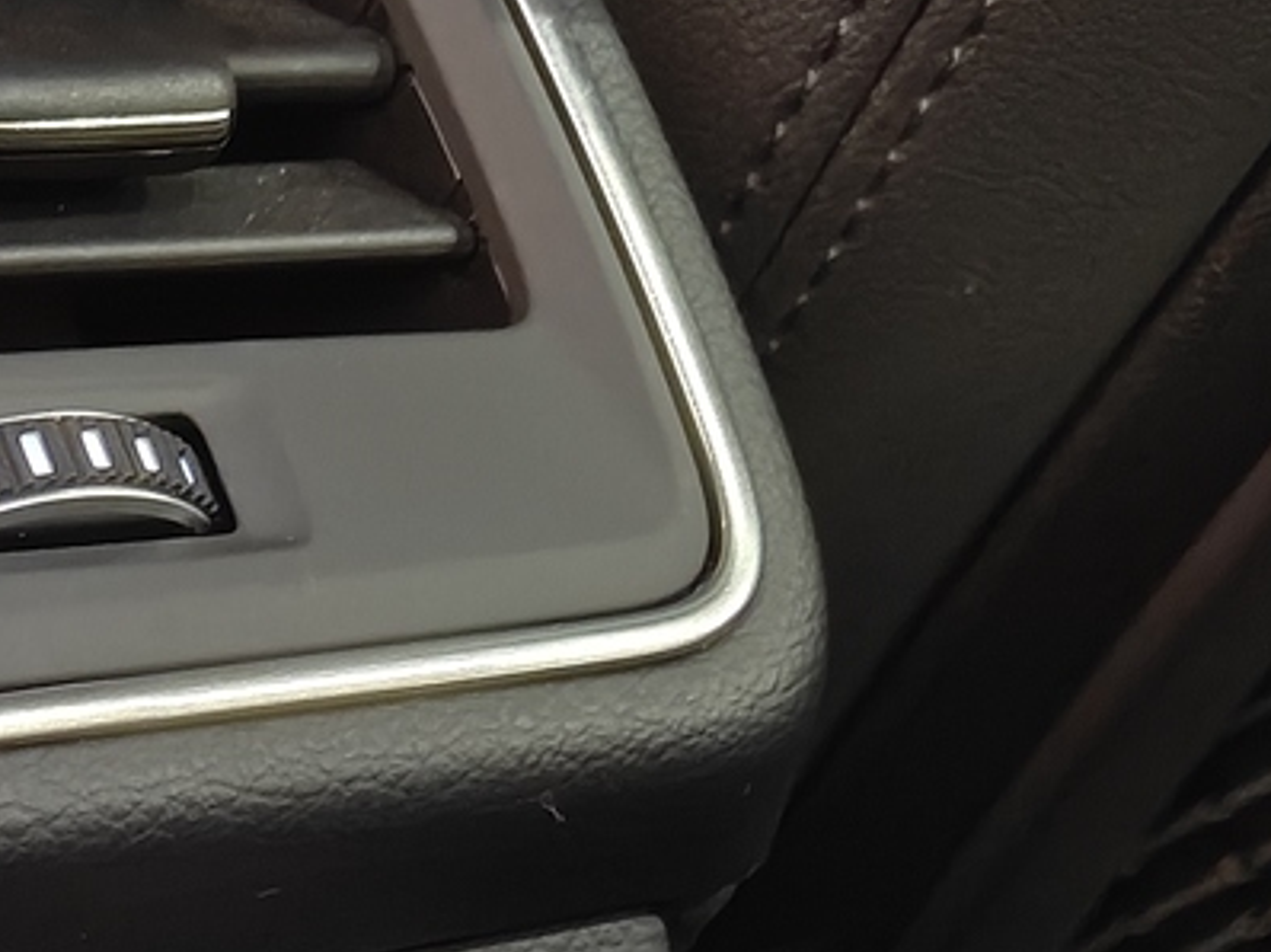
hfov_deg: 17.1
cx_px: -597
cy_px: 1677
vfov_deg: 12.9
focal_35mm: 105
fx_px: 3853
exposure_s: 1/18
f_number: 1.8
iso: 4000
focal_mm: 5.59
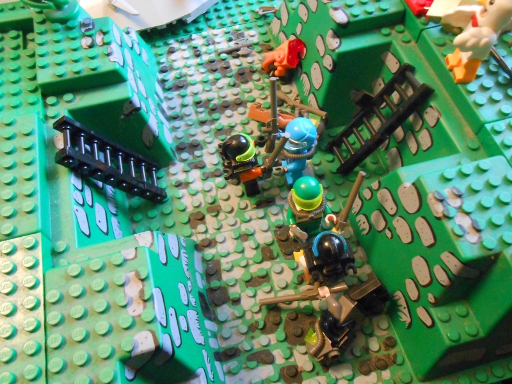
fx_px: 444
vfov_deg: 46.8
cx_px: 256
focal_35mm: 30
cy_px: 192
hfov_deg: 60.0
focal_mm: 5.3
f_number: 3.8
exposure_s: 1/3
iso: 800
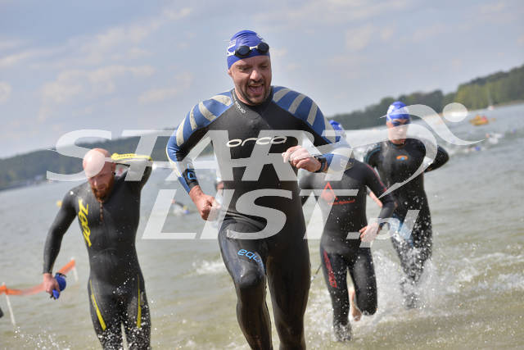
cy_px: 175
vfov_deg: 19.5
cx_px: 262
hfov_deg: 28.8
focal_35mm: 70
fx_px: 1019
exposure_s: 1/3200
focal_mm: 70
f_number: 4
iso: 200
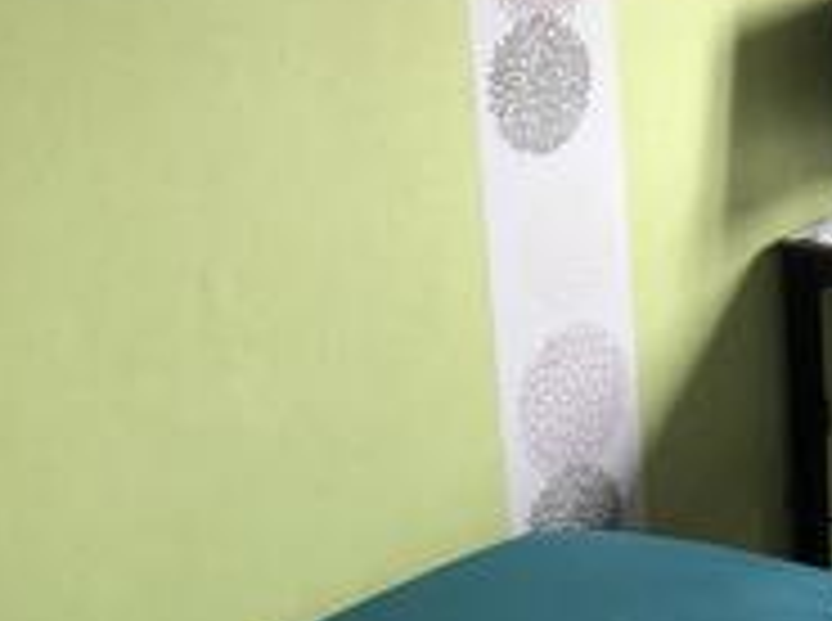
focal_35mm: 91
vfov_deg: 16.0
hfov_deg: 19.1
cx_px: 1232
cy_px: 81
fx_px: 2183
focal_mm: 3.99
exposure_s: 1/24
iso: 40
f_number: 1.8
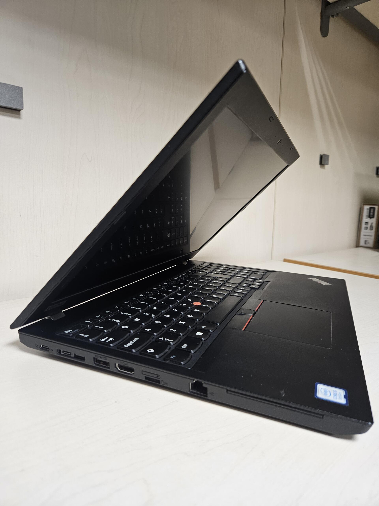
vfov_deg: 73.9
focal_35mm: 23
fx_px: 336
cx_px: 190
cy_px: 253
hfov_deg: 58.9
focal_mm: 5.4
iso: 320
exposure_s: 1/100
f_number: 1.8
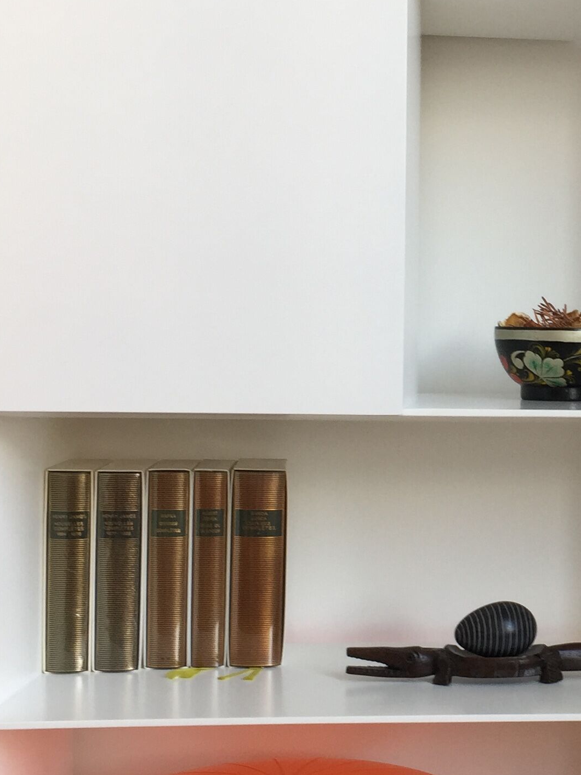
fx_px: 1499
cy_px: 388
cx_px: 586
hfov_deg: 21.2
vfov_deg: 29.0
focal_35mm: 67
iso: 32
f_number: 2.2
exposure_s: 1/50
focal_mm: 4.15
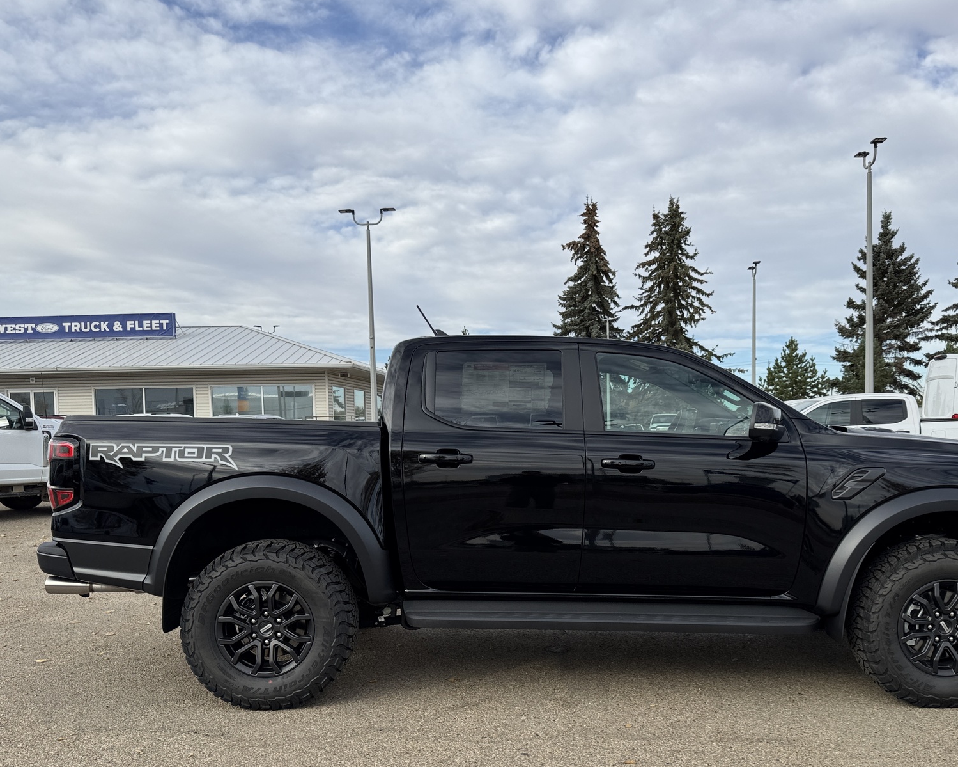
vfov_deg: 45.4
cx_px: 531
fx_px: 907
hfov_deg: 55.5
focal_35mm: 32
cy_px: 478
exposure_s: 1/3247
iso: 80
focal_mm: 6.76
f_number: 1.78
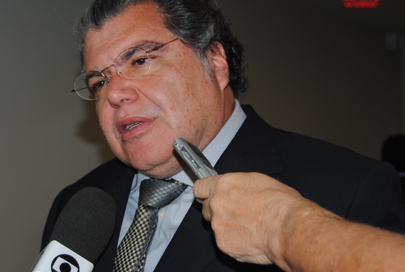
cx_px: 152
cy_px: 126
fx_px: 965
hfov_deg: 23.6
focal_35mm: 86
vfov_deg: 16.0
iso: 200
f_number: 5.3
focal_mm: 45
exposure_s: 1/60
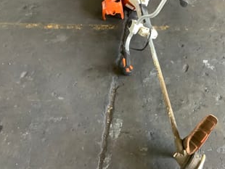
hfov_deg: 37.3
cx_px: 166
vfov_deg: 29.1
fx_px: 325
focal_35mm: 50
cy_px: 90
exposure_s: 1/33
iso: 320
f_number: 2.4
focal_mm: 3.3
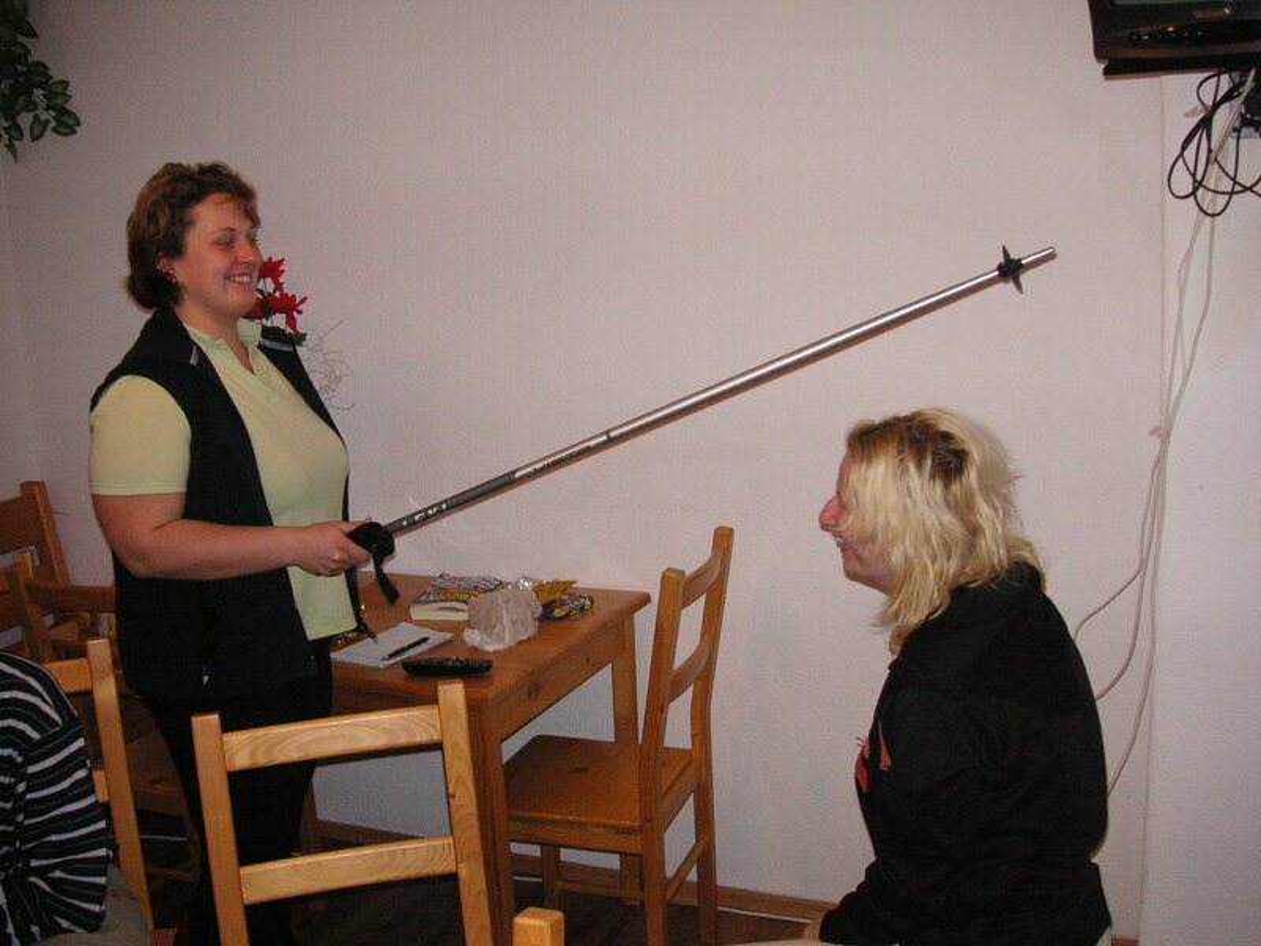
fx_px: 1348
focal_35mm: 37
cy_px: 473
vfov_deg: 38.7
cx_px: 630
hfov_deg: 50.1
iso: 160
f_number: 2.8
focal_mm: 6.1
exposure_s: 1/45
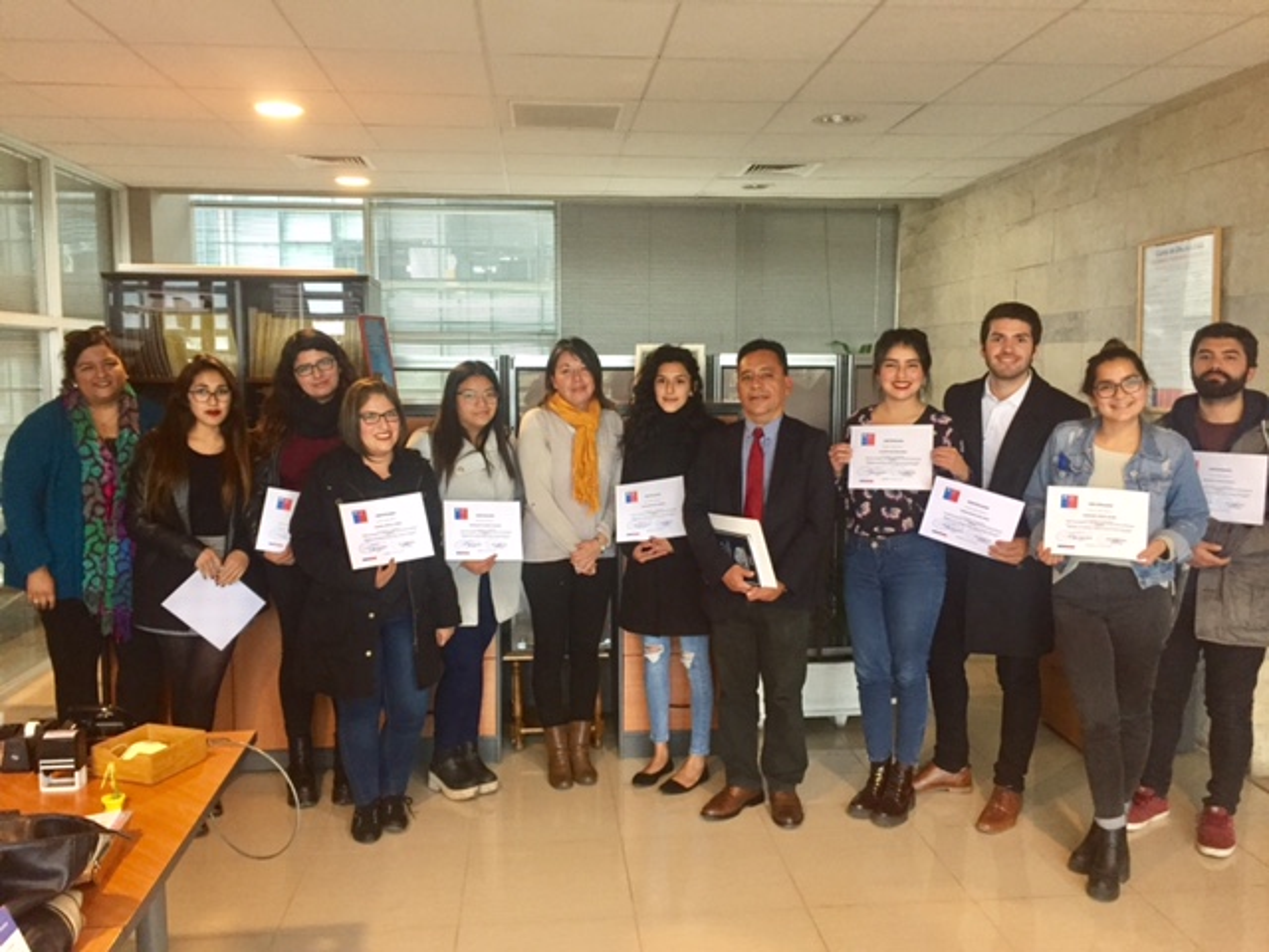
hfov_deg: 61.7
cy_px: 476
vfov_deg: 48.2
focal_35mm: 29
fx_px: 1063
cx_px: 634
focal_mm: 4.15
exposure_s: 1/33
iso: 200
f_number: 2.2
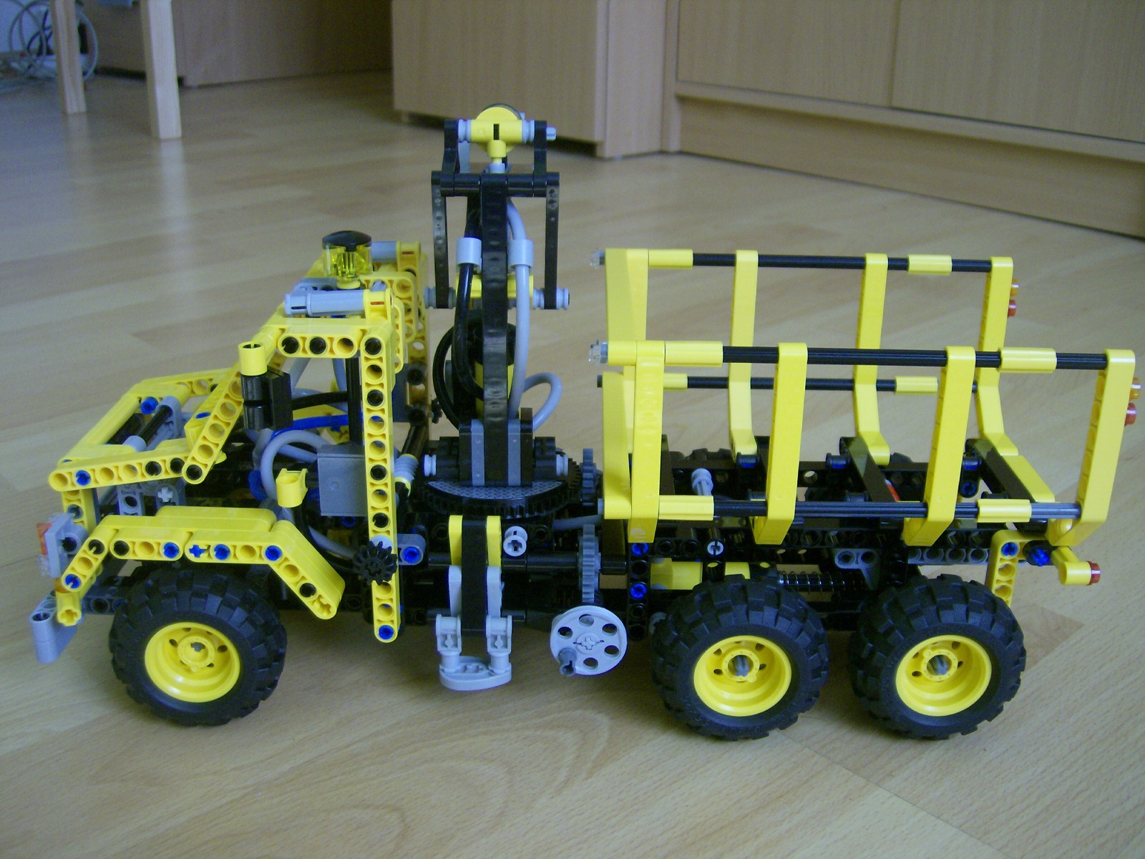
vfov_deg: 39.7
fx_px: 1191
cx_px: 572
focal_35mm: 36
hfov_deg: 51.4
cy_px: 430
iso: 100
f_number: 2.8
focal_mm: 6
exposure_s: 1/70
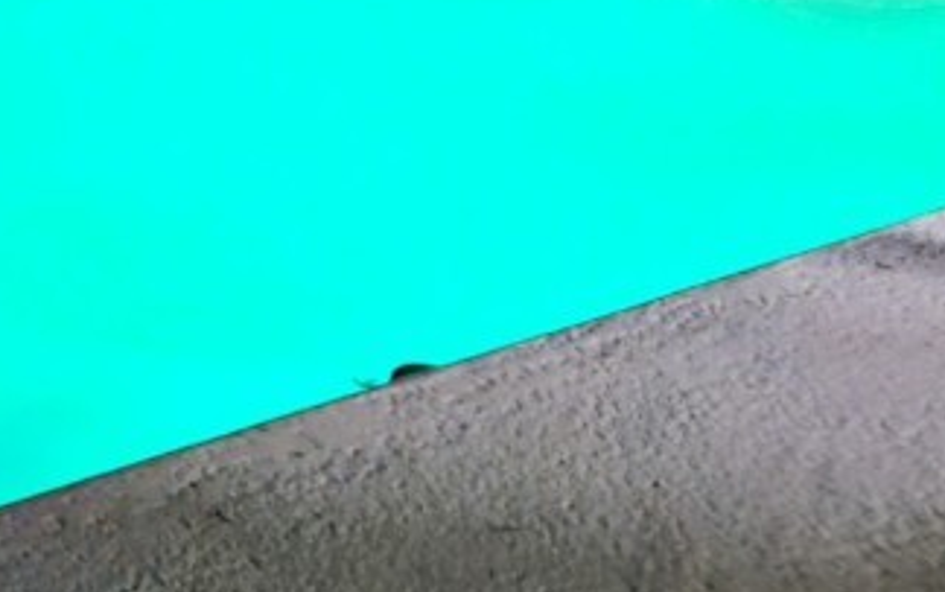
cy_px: 283
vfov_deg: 17.0
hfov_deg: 25.2
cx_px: -55
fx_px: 1984
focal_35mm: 77
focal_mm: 5.4
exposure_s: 1/4.57
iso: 2000
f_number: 1.8
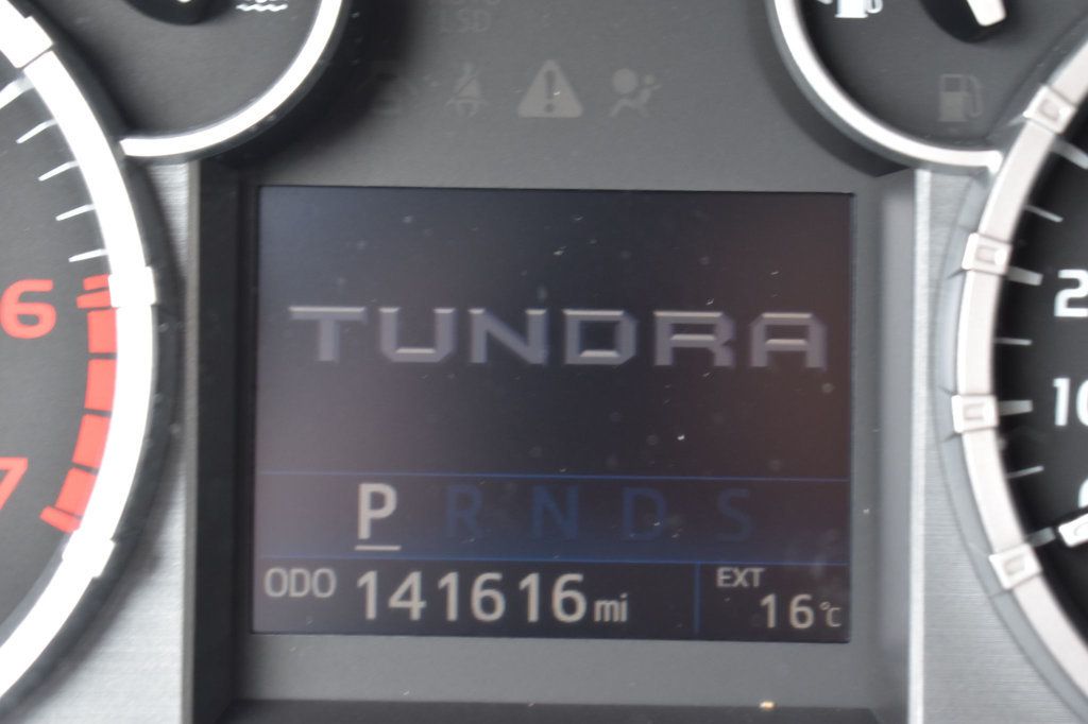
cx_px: 544
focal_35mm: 82
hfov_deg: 24.6
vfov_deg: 16.5
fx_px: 2492
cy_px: 362
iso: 560
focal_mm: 55
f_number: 6.3
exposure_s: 1/15
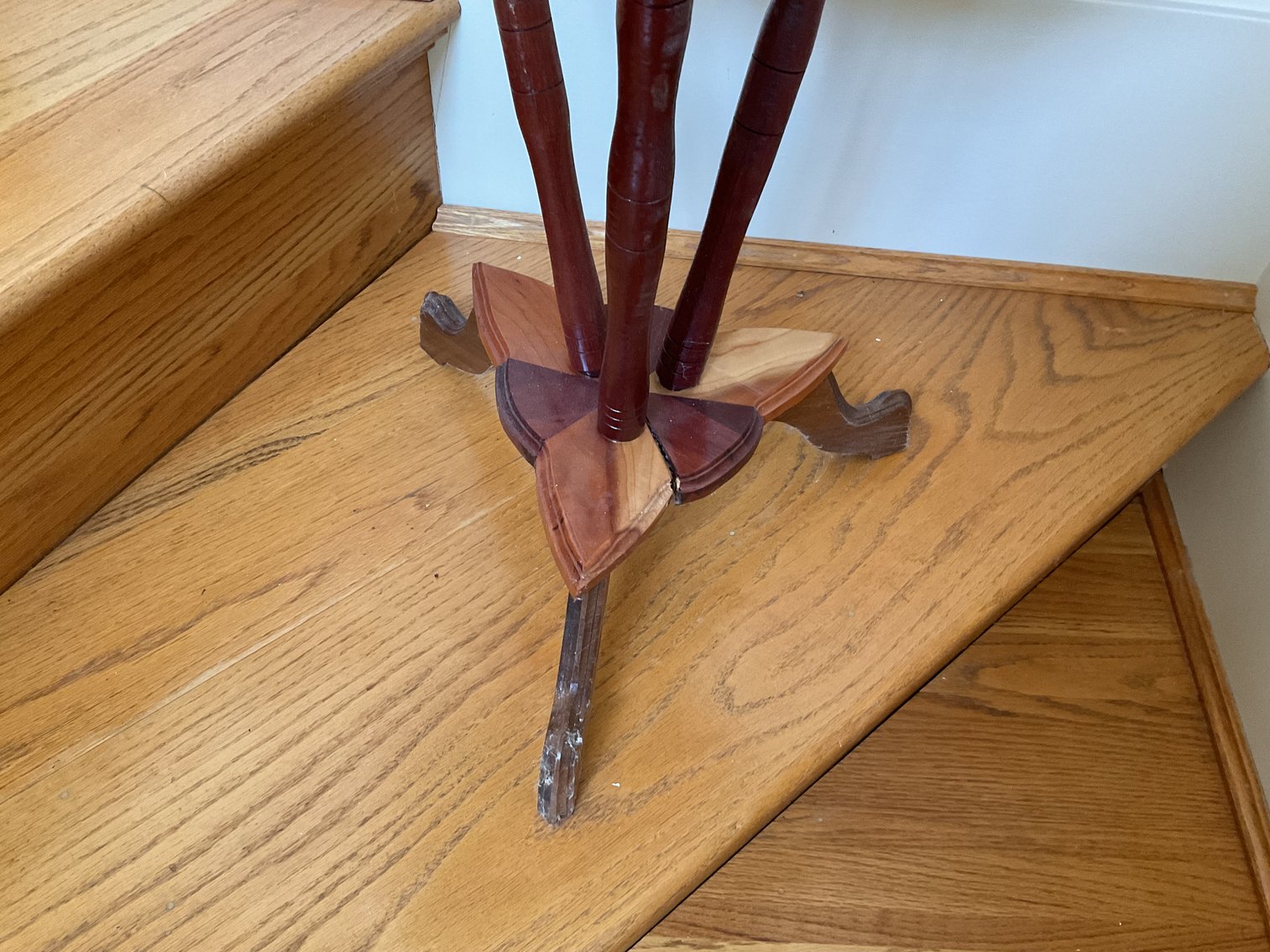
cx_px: 635
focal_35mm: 29
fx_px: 1064
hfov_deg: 61.7
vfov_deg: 48.2
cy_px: 476
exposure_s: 1/60
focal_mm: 3
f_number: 1.8
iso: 200
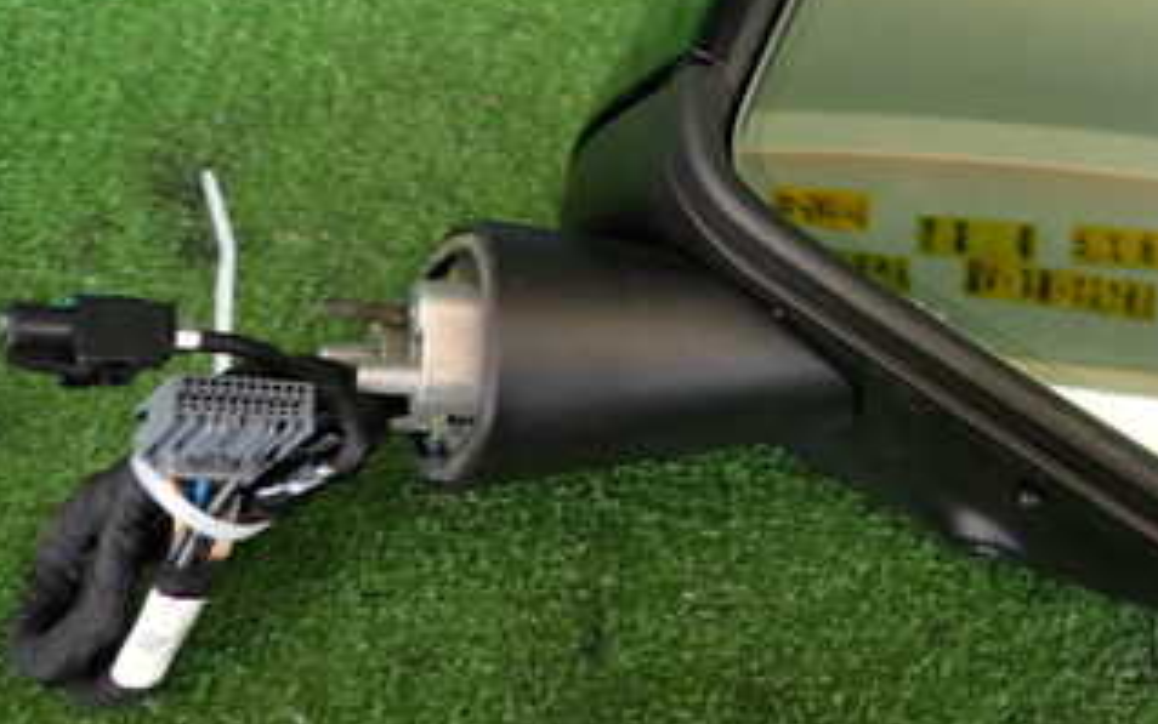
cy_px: 244
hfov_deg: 39.0
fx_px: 1579
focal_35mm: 50
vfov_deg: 25.7
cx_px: 896
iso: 200
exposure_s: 1/30
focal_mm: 4.5
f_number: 2
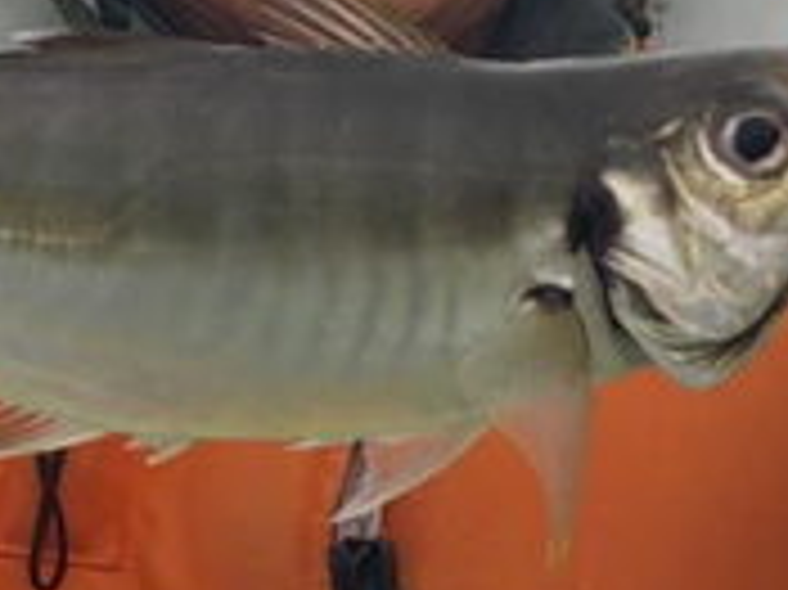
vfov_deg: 13.3
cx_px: 320
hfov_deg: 17.9
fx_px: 2502
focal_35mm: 110
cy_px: 0
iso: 125
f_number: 3.3
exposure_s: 1/320
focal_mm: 4.1
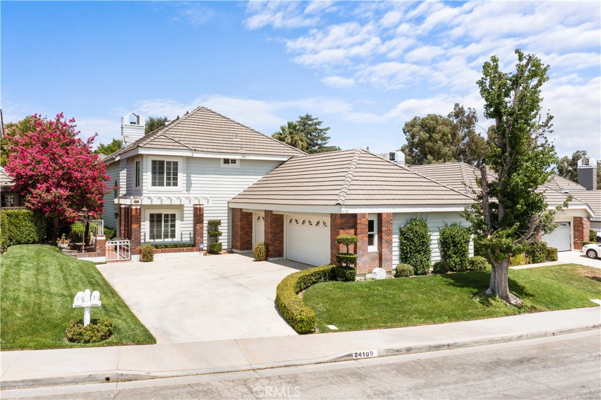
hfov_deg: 65.5
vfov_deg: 46.4
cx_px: 300
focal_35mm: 28
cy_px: 200
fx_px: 467
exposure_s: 1/500
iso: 100
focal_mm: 10.26
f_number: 6.3
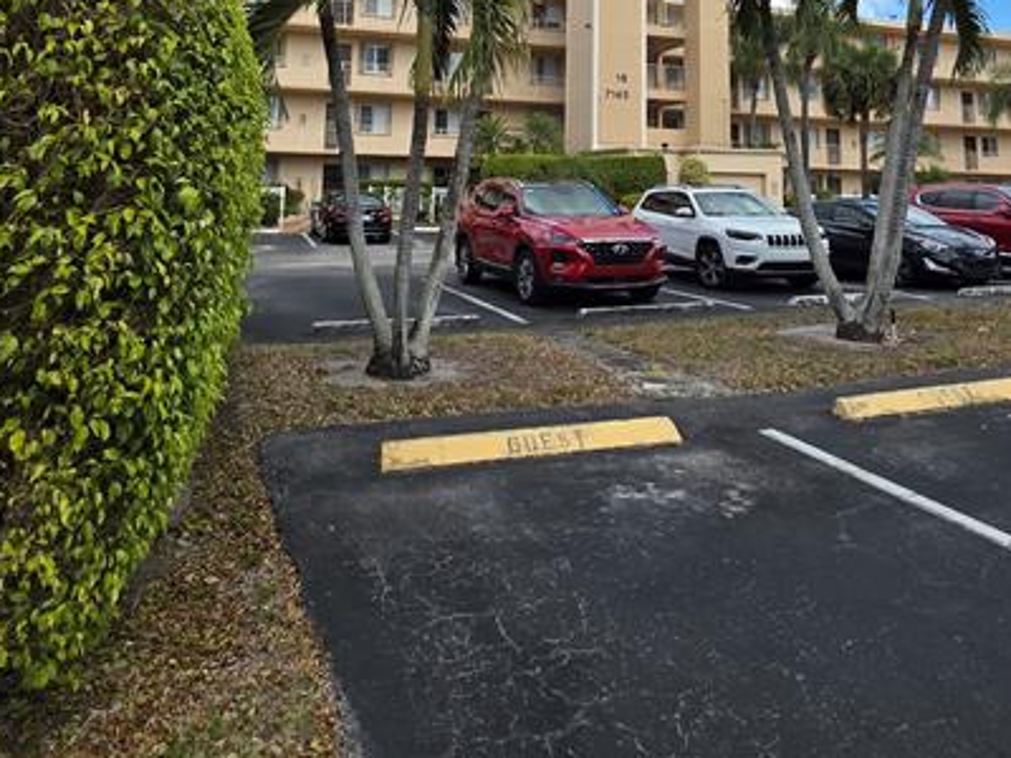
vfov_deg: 47.9
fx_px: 759
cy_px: 83
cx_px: 554
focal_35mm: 26
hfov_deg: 67.2
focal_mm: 2.2
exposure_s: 1/1814
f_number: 1.9
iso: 40
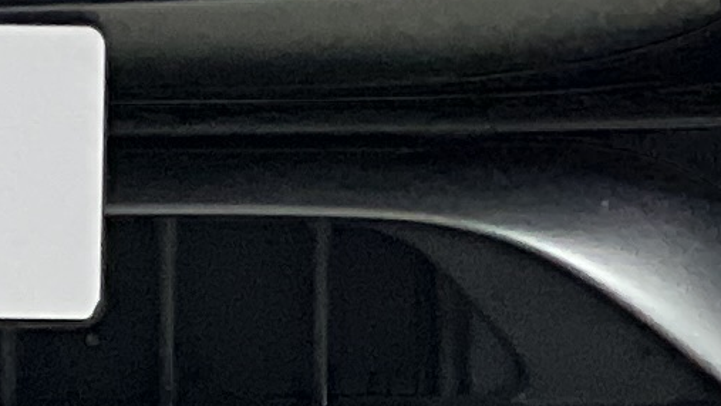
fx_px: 12750
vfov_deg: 1.8
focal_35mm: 667
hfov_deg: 3.2
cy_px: -1103
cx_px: -540
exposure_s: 1/33
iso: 320
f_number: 2.8
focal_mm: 9
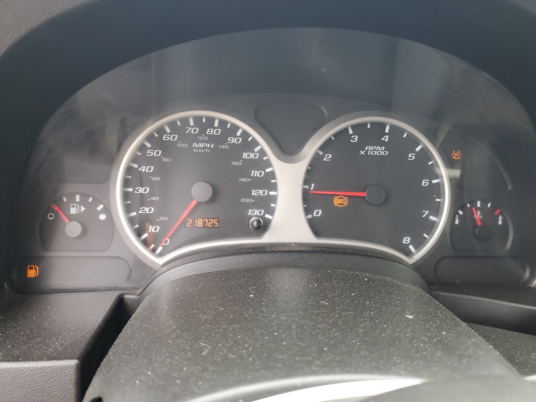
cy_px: 201
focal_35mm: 26
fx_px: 403
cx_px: 268
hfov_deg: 67.3
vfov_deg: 53.1
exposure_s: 1/120
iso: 62
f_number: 1.5
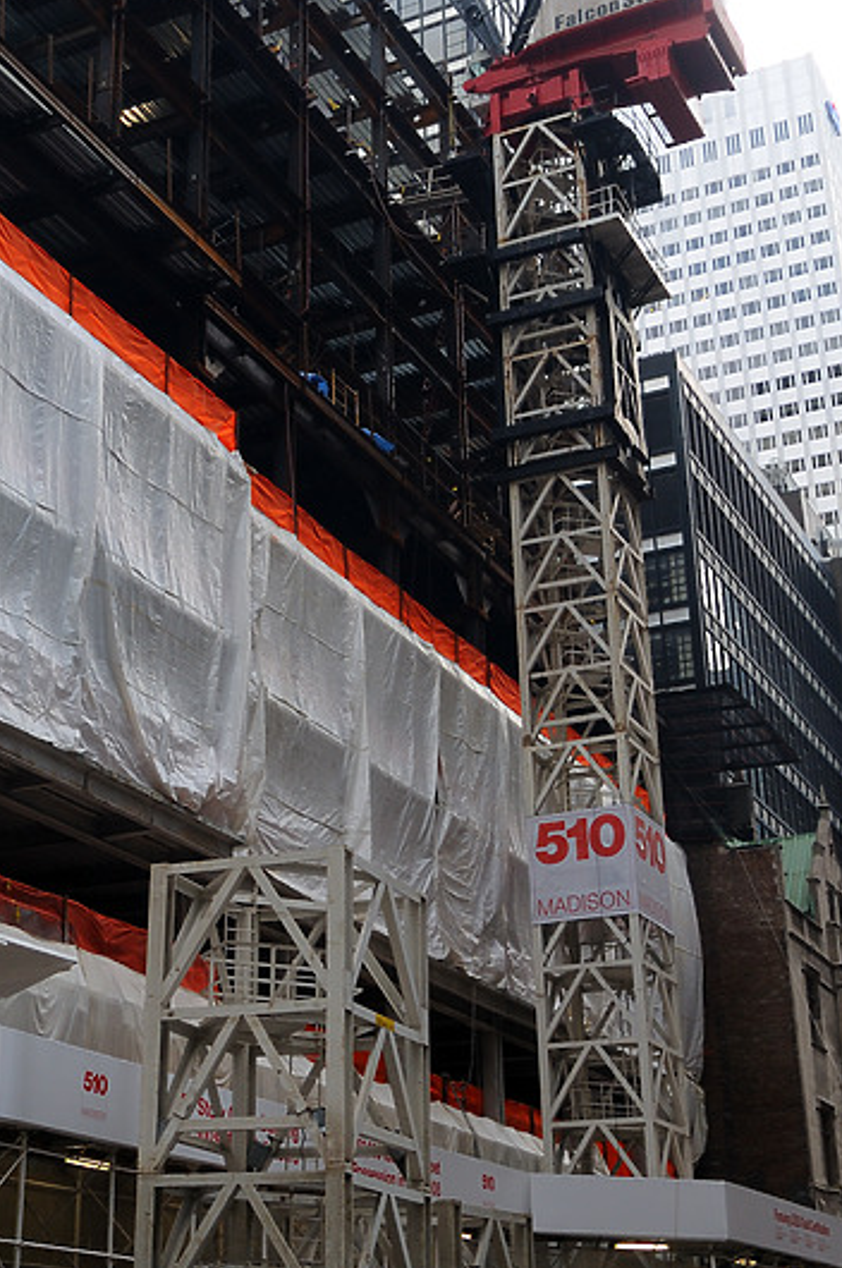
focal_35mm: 56
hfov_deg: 23.8
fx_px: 1970
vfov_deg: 35.6
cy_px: 543
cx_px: 177
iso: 200
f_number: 8
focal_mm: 22
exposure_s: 1/40
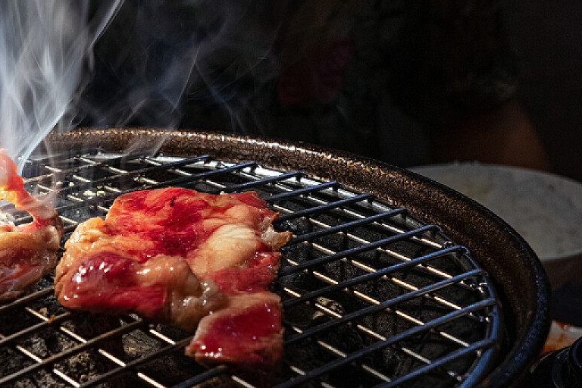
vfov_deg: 14.4
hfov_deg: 21.1
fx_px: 1536
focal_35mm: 95
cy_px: 217
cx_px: 95
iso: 800
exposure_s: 1/100
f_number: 8
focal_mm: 38
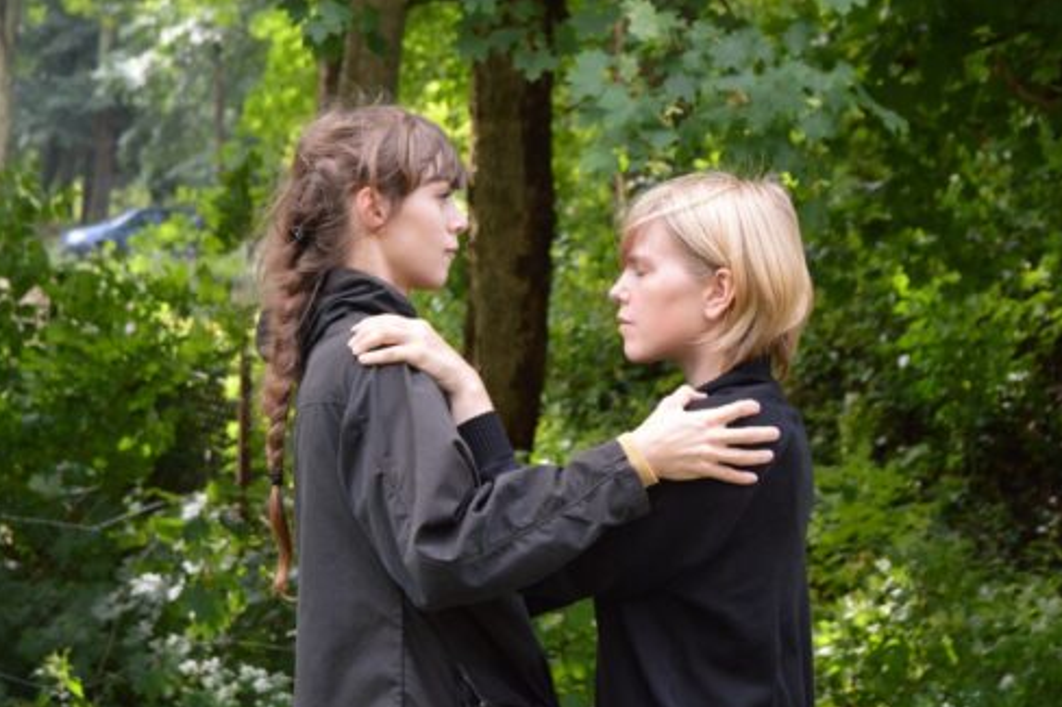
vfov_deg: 10.6
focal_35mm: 129
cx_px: 535
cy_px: 293
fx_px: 3804
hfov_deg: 15.9
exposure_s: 1/320
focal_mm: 70
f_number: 5.6
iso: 800
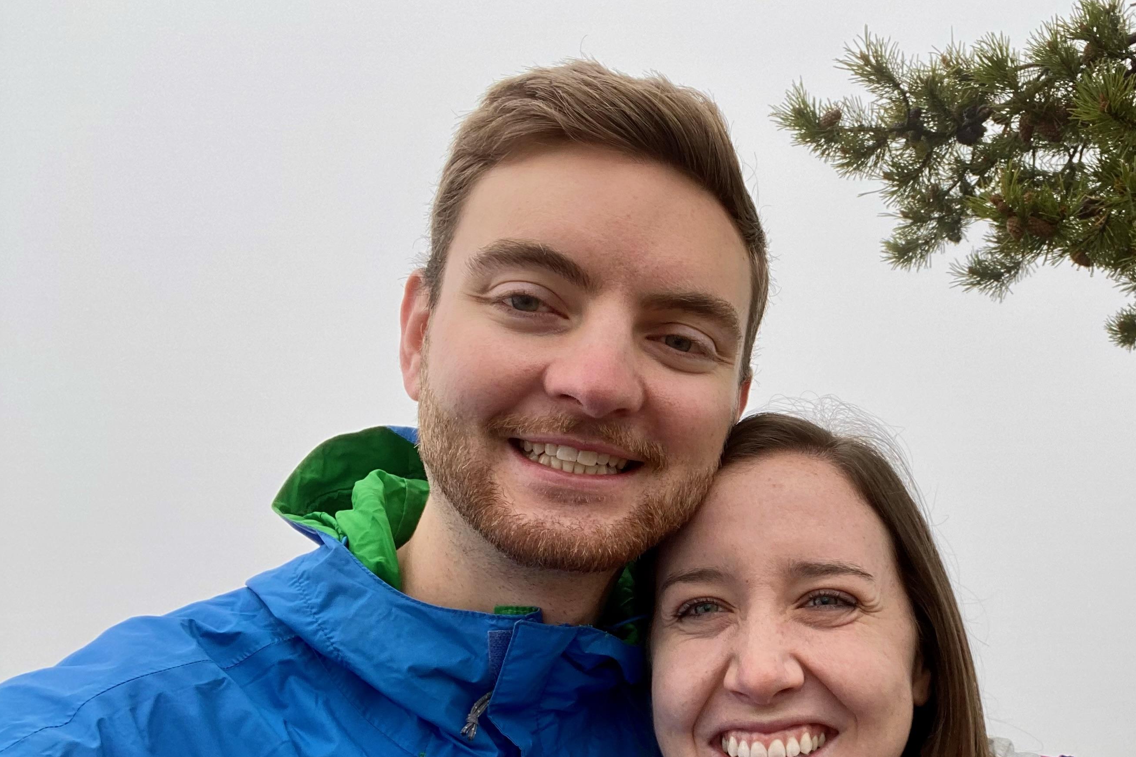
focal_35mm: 37
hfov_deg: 49.6
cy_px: 547
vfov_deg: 35.3
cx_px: 868
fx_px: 1167
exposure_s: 1/122
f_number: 2.2
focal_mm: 2.71
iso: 40
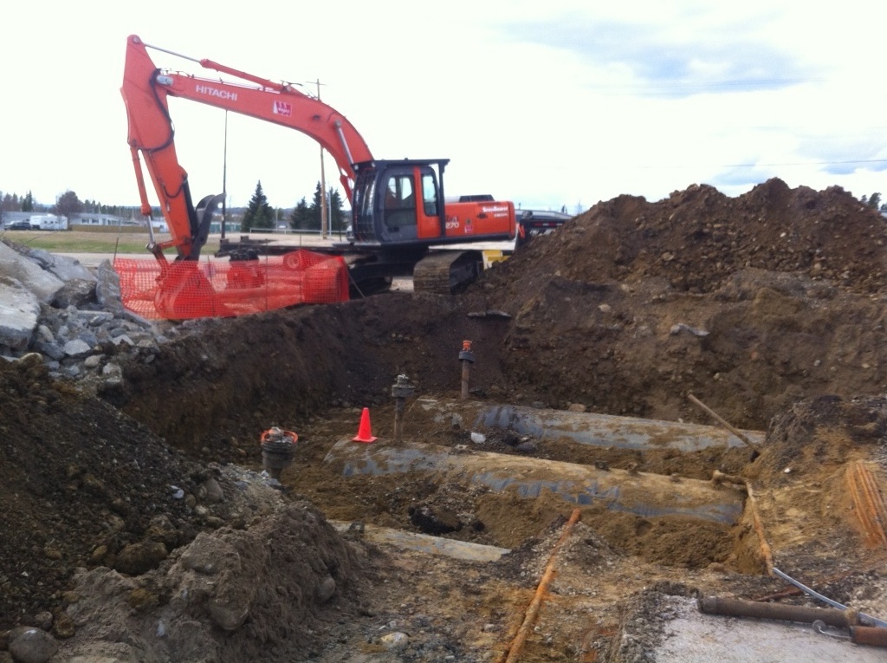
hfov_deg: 52.7
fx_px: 896
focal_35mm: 35
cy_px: 332
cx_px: 444
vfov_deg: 40.6
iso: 80
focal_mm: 3.85
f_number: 2.8
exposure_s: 1/471
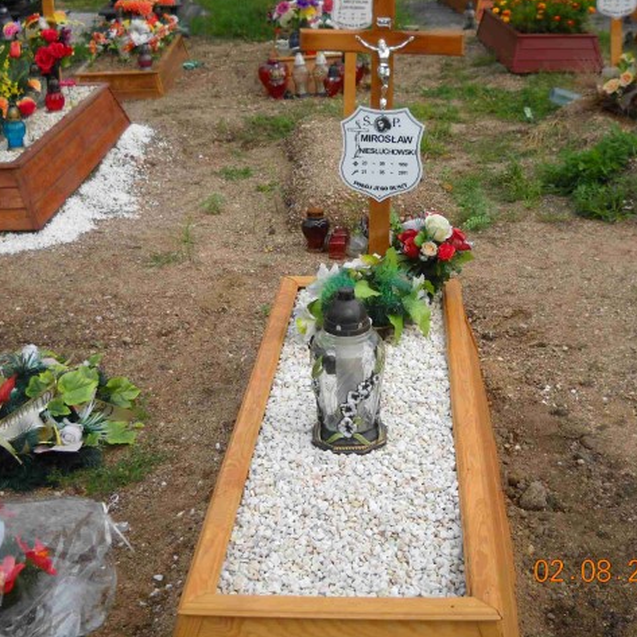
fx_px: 1020
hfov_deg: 34.5
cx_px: 388
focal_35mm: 49
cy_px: 315
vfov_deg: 34.7
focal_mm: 6.72
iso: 64
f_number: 5.5
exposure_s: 1/250
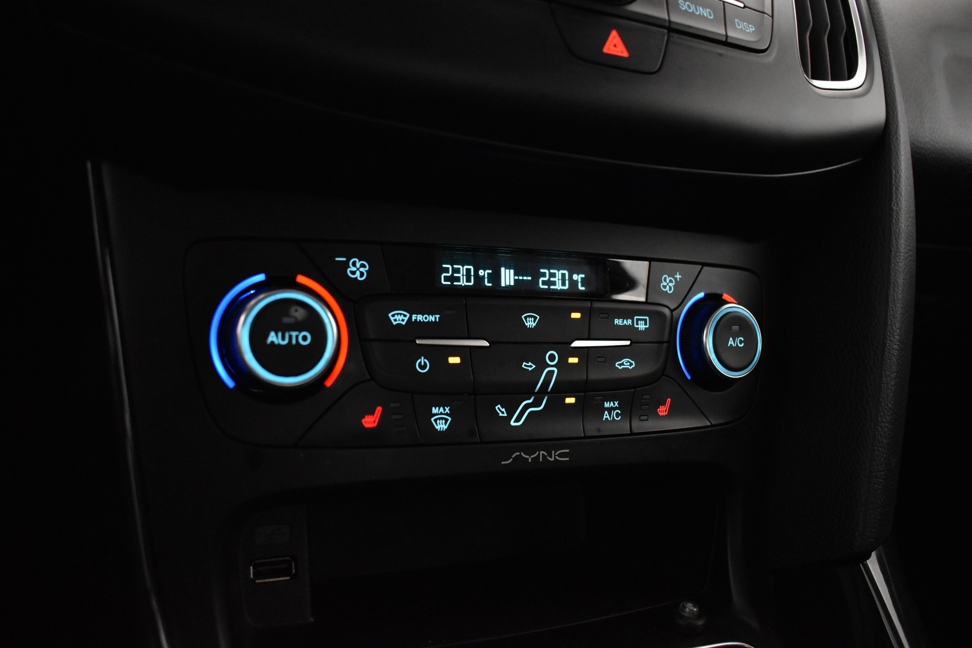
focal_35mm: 30
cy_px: 324
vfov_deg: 43.6
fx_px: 810
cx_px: 486
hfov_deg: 61.9
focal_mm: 20
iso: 3200
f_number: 3.8
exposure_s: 1/50
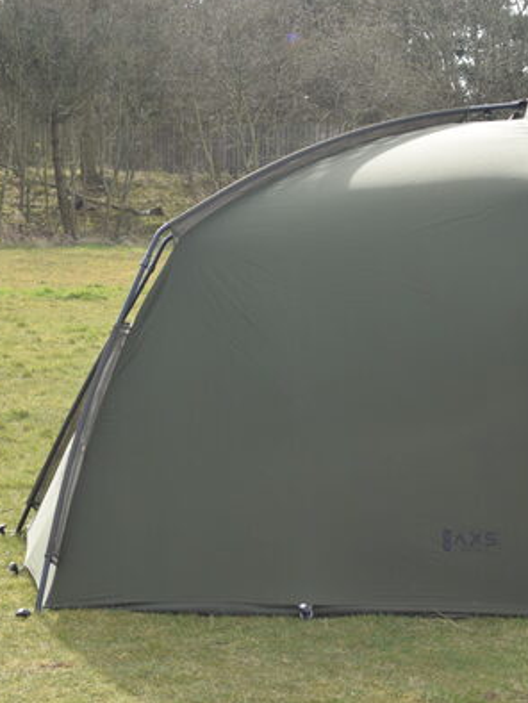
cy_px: 352
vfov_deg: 19.4
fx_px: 2052
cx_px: 394
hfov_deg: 14.6
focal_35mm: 101
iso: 200
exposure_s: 1/250
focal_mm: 46
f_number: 8
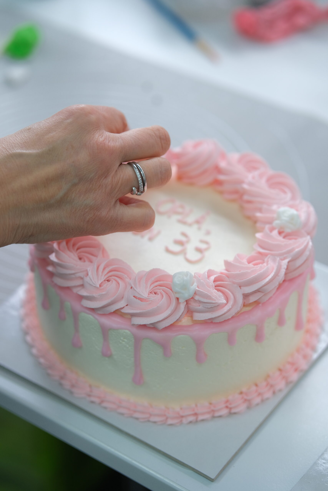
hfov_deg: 16.3
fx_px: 1148
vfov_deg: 24.2
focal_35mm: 84
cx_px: 164
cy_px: 246
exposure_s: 1/125
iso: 250
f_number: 2.2
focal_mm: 56
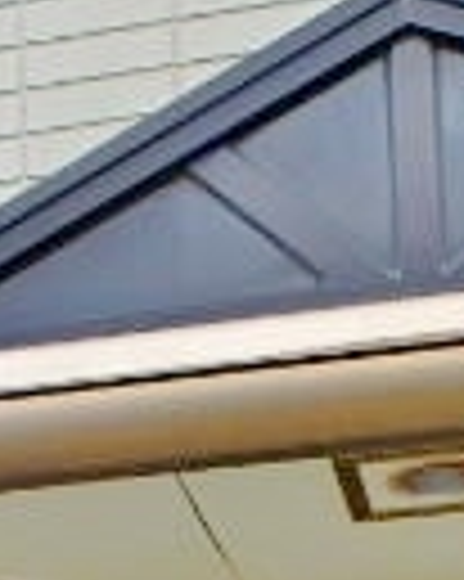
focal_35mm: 102
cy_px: 1025
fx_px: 1753
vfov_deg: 16.1
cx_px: 171
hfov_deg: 15.1
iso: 125
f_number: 3.5
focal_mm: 3.7
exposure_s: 1/125
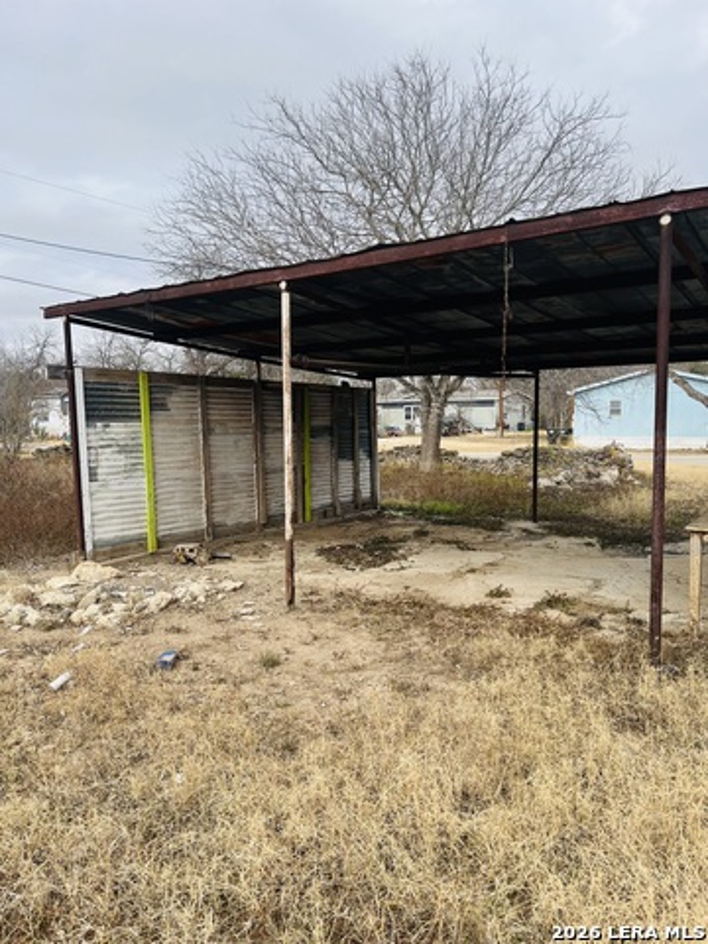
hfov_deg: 53.1
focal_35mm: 26
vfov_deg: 67.3
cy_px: 472
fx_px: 709
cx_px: 354
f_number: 1.5
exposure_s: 1/2571
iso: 50
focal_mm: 5.7
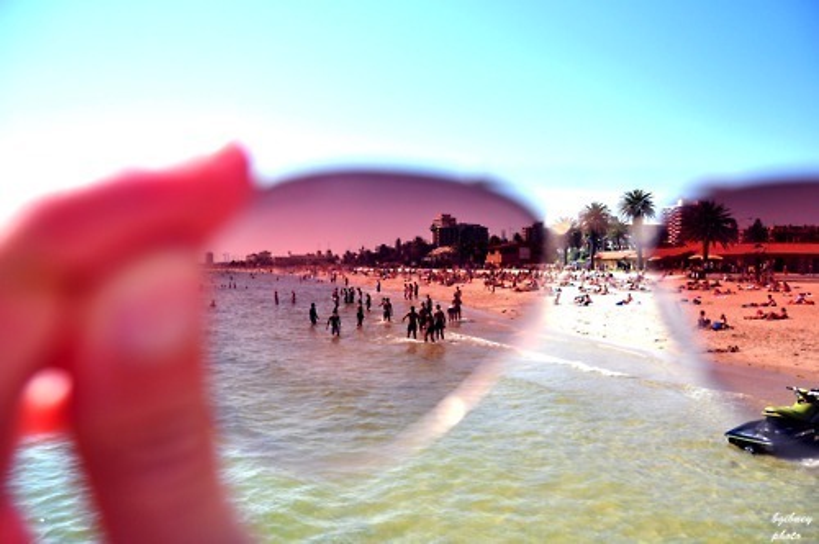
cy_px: 272
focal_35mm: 27
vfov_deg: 47.8
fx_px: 613
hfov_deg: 67.4
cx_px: 410
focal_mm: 18
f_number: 4.5
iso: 400
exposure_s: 1/3200
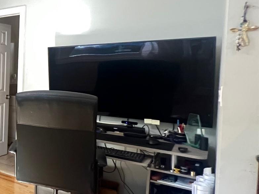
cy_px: 84
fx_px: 254
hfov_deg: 35.7
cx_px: -79
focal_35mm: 34
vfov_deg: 41.7
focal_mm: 1.57
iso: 640
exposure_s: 1/60
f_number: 1.8
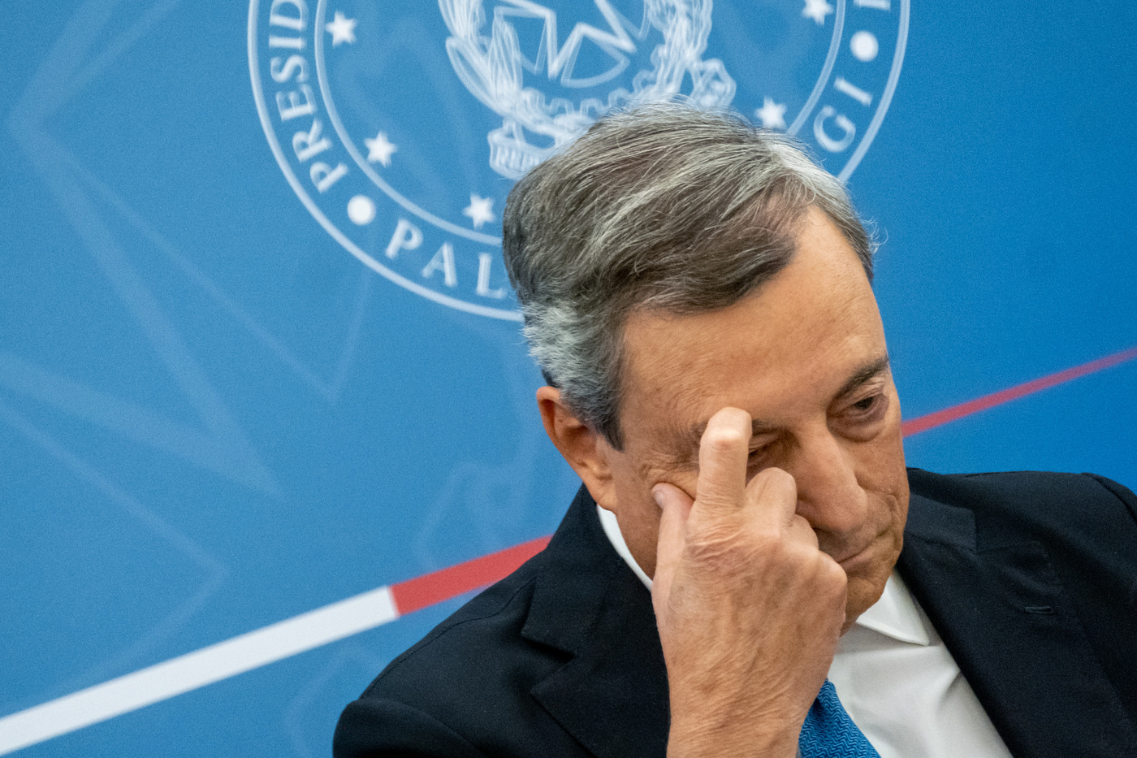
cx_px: 568
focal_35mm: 539
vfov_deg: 2.6
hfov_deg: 3.8
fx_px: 17020
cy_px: 379
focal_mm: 359.6
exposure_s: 1/240
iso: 8000
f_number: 5.6
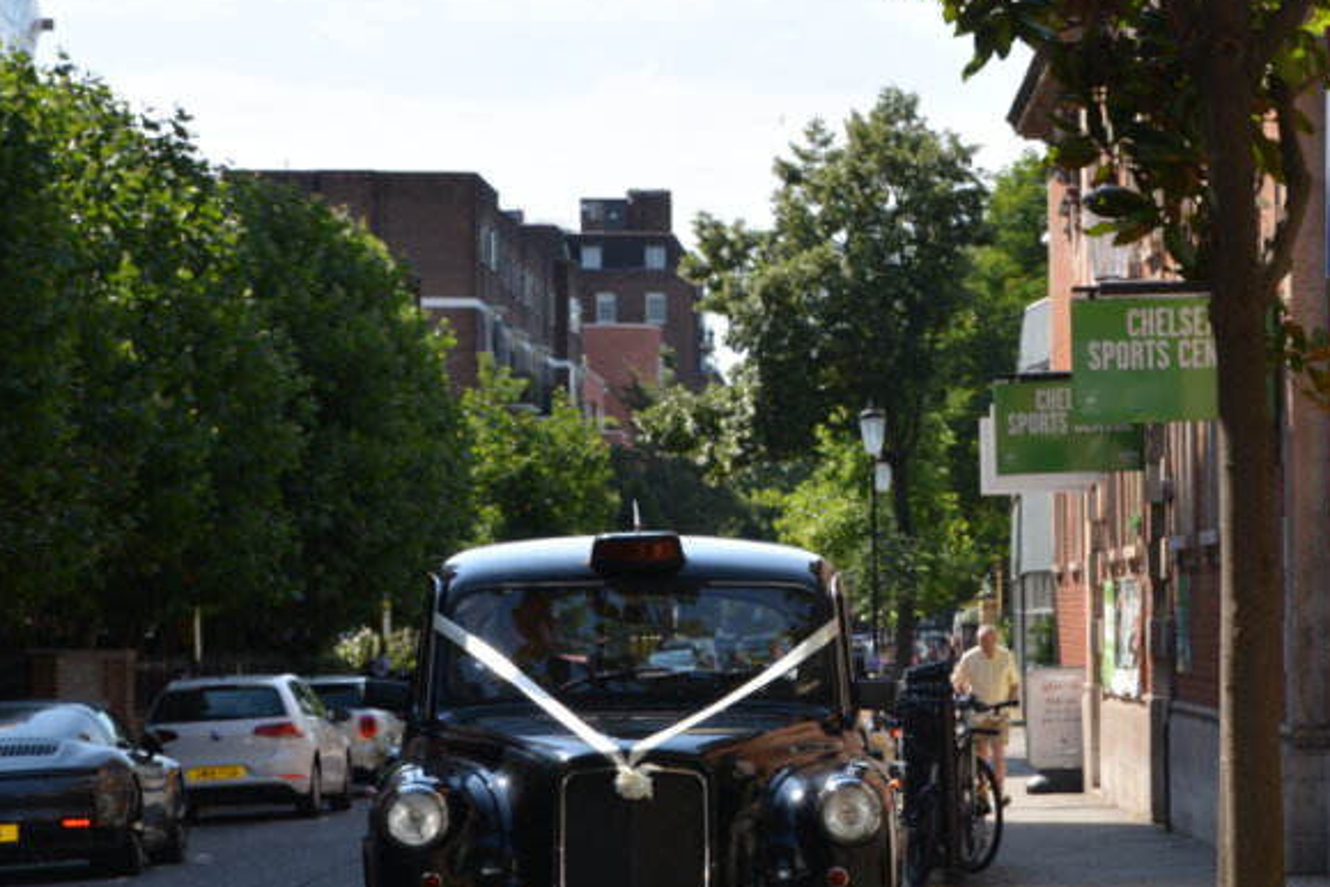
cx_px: 1045
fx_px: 5389
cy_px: 530
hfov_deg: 14.0
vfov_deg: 9.4
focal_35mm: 146
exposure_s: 1/200
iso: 100
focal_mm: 55
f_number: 11
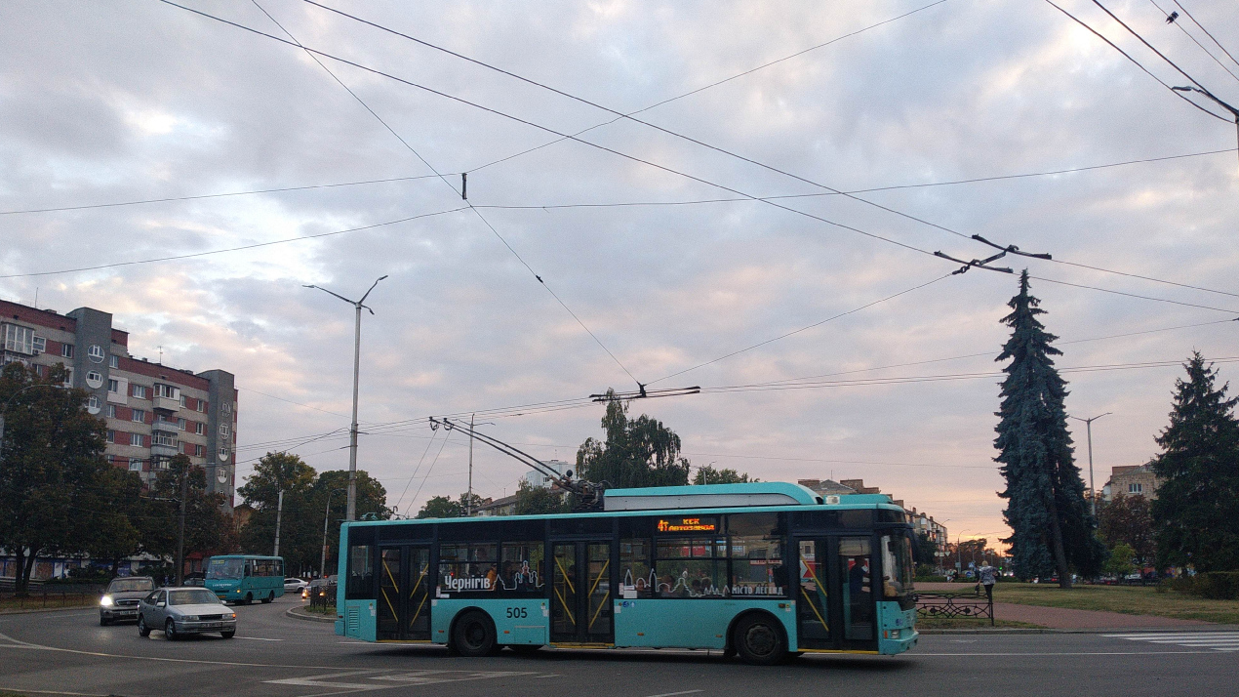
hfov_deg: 66.1
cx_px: 627
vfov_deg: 39.7
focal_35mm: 29
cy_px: 465
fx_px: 953
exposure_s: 1/100
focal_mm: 3.82
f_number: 2.2
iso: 125
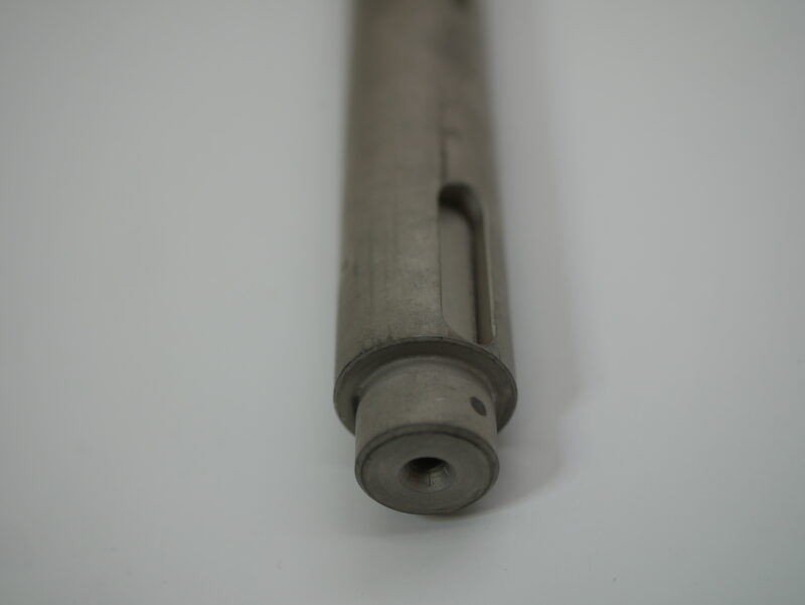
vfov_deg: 24.4
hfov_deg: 32.2
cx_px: 402
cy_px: 302
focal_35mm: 60
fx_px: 1396
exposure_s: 1/200
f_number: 3.5
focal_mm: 30
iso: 200
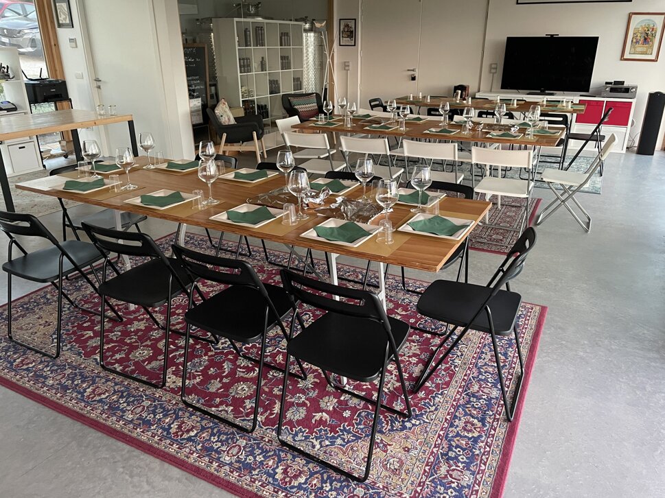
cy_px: 249
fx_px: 499
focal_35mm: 26
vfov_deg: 53.0
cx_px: 332
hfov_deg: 67.3
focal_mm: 4.2
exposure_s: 1/60
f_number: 1.6
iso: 400
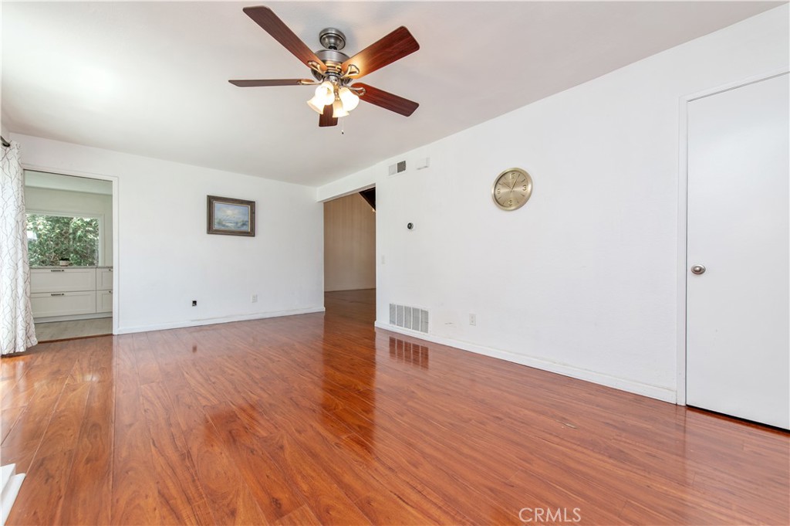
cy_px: 263
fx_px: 307
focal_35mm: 14
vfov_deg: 81.1
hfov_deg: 104.3
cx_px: 395
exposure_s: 1/80
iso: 200
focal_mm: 14
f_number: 4
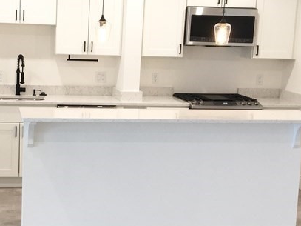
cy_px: 124
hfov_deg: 26.3
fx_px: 635
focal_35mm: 73
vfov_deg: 20.2
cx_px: 69
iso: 32
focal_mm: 4.15
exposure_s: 1/30
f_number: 2.2
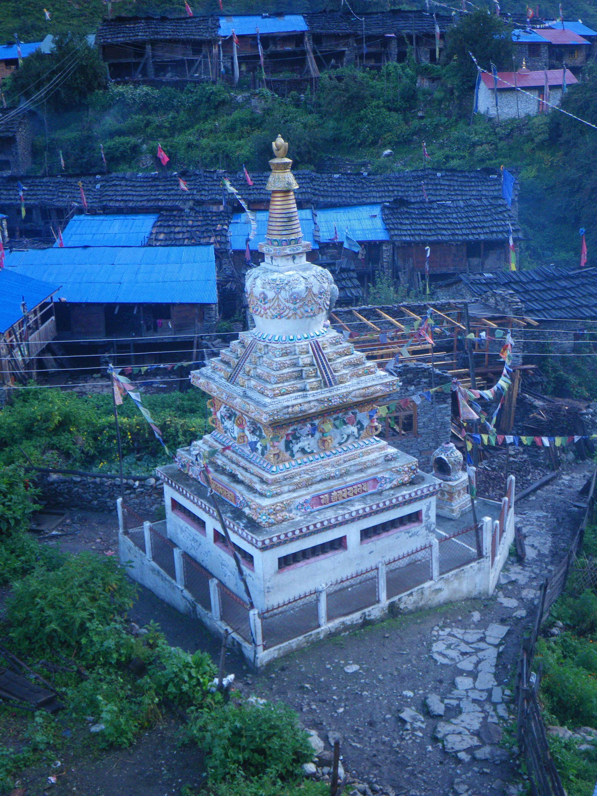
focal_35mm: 42
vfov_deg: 44.8
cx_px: 298
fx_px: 966
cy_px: 398
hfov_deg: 34.3
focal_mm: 7.5
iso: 250
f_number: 4.2
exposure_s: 1/60
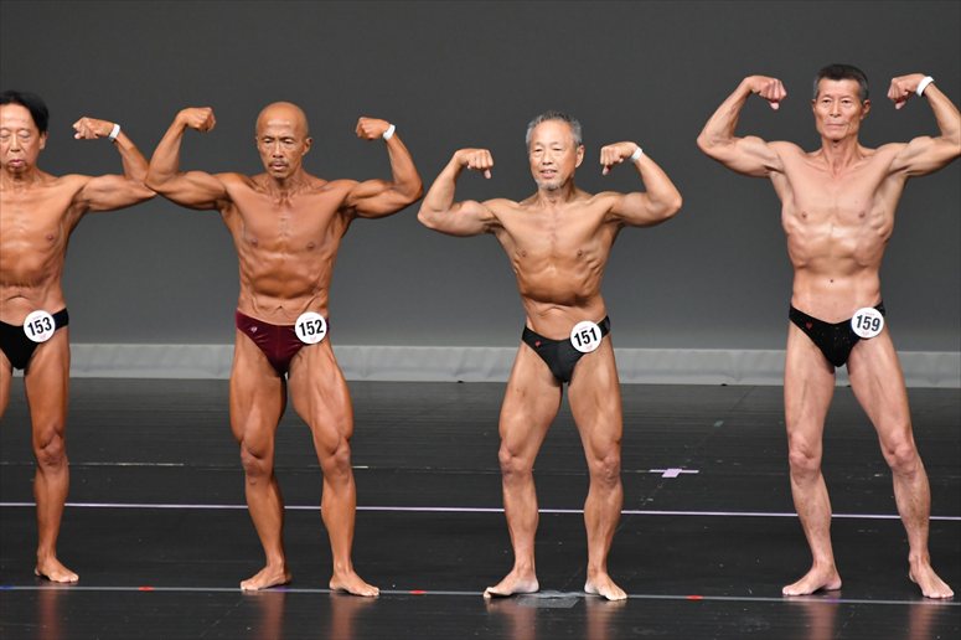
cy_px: 320
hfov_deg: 6.0
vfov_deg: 4.0
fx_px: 9205
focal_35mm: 345
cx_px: 480
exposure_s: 1/400
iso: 4000
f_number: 5.6
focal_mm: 230
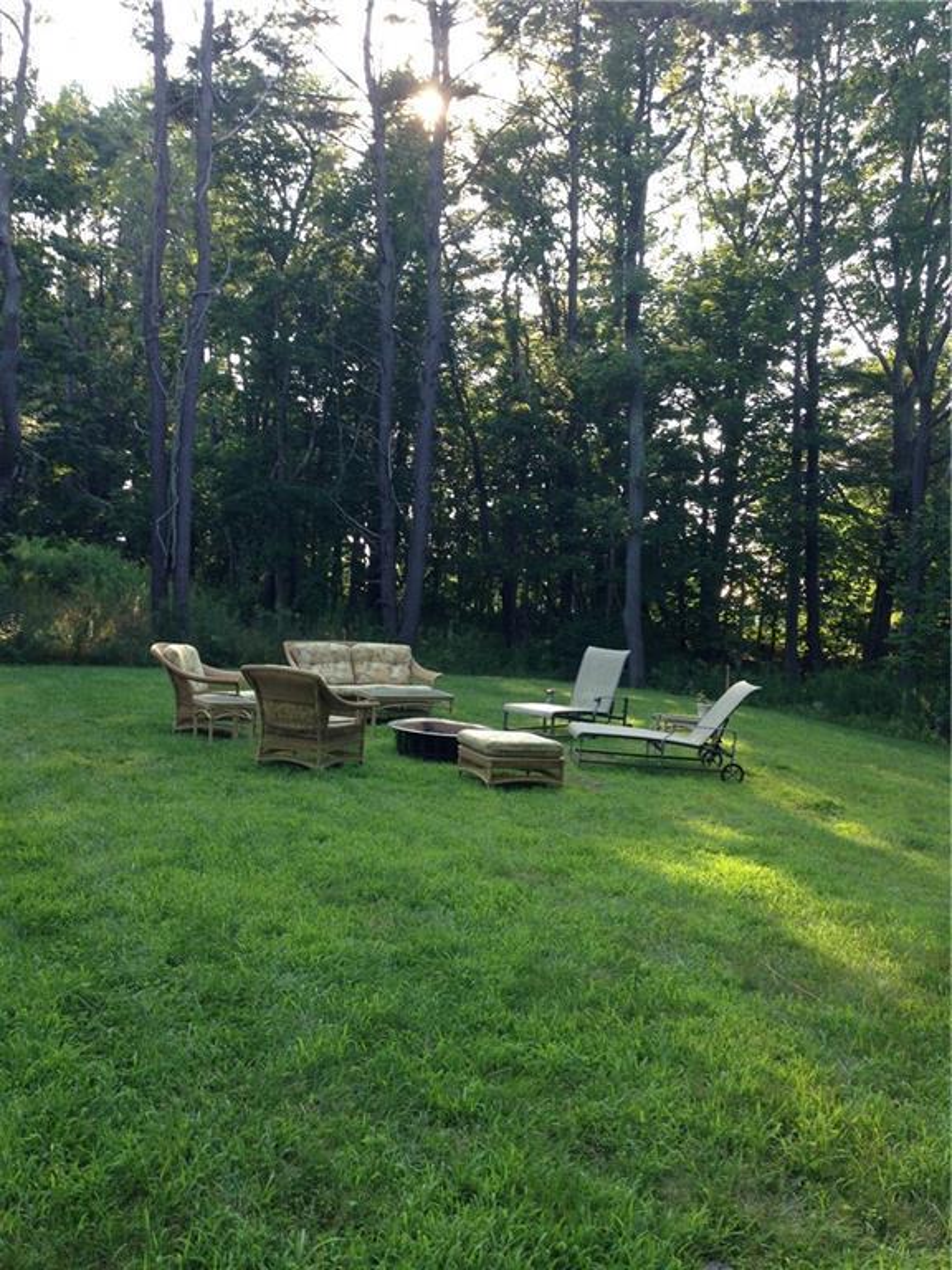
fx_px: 1210
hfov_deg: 42.9
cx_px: 476
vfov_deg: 55.4
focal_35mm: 33
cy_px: 635
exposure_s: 1/123
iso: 50
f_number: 2.4
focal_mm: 4.12
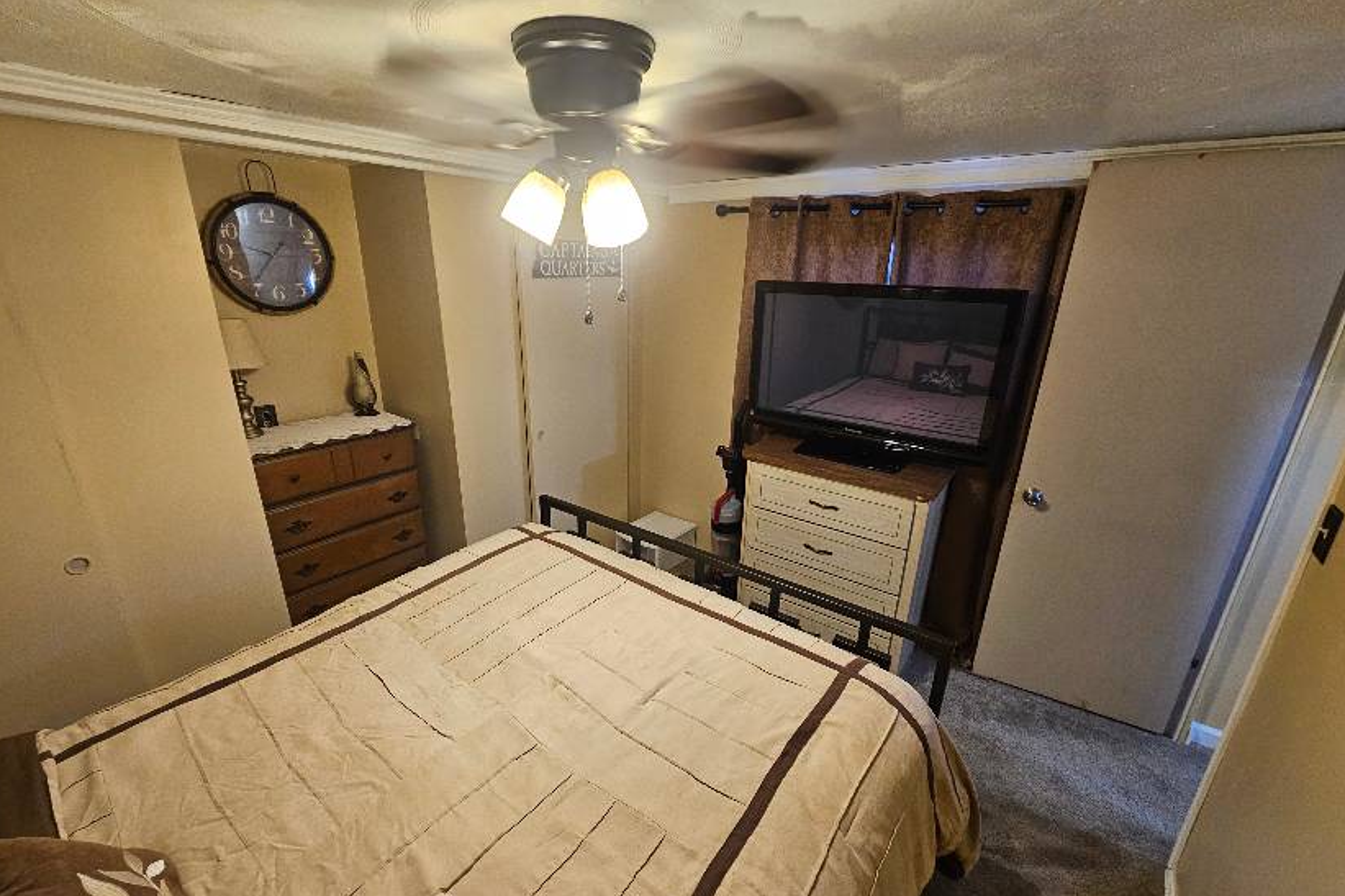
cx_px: 655
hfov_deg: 104.2
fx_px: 523
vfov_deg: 81.2
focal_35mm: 14
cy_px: 463
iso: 320
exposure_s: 1/40
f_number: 2.2
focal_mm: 2.2
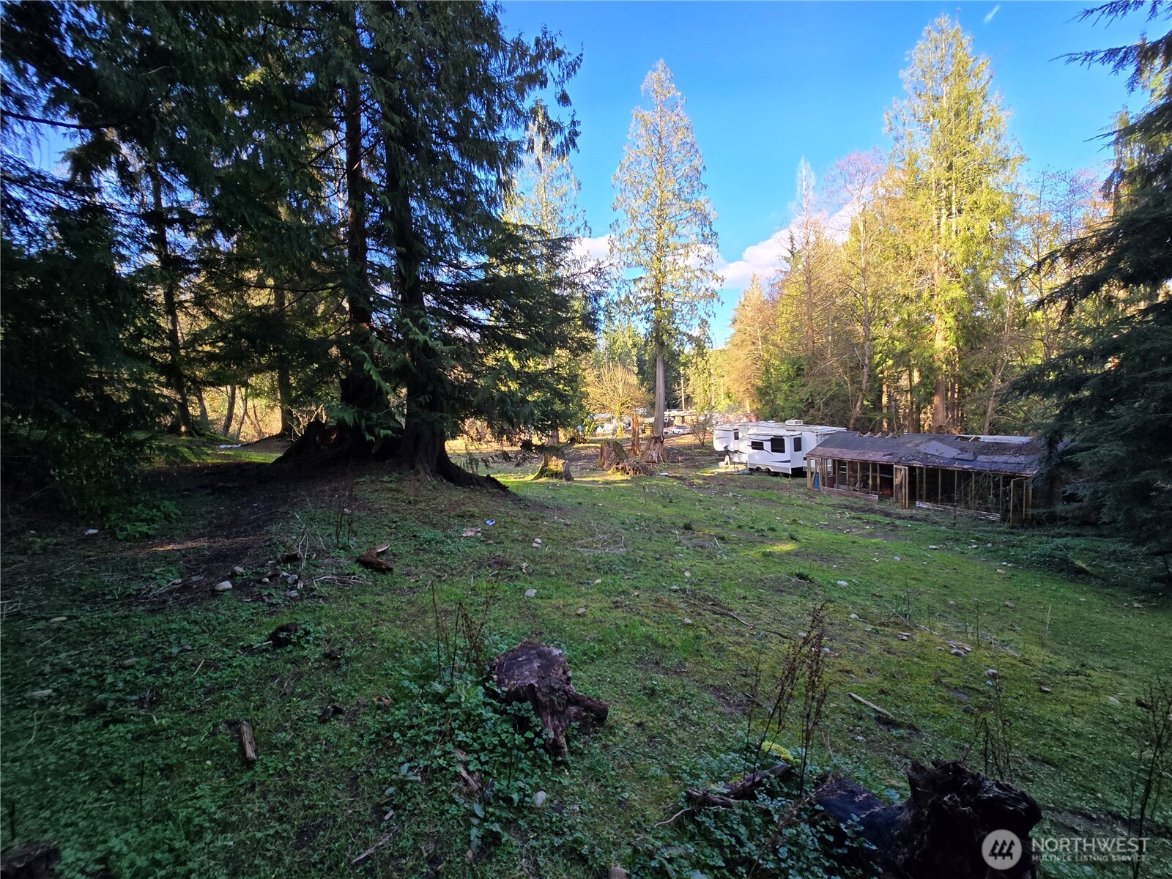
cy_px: 440
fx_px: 440
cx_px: 586
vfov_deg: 89.9
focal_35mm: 13
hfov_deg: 106.2
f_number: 2.2
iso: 50
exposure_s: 1/261
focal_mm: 2.2
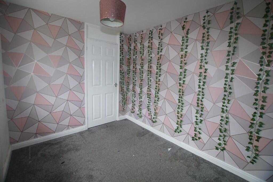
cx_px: 136
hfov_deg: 100.4
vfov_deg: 77.3
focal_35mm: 15
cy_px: 91
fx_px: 114
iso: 320
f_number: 4
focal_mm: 10
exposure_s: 1/160
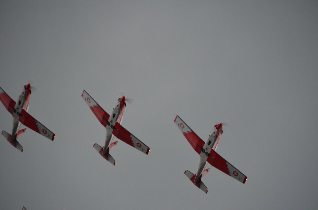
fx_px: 2644
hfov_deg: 6.9
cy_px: 105
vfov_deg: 4.6
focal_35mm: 300
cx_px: 159
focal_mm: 200
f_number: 6.3
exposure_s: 1/250
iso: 560
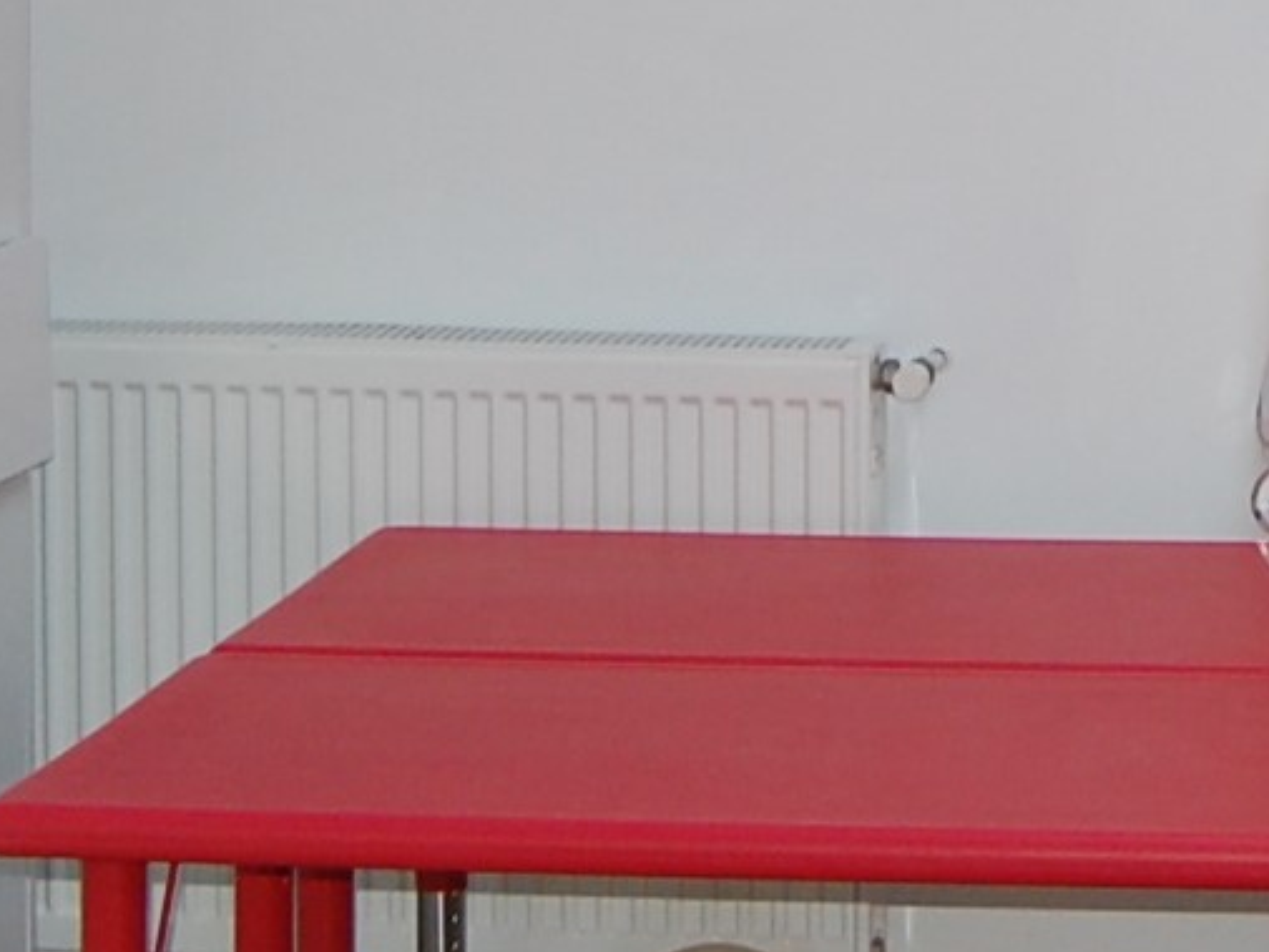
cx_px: 543
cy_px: 208
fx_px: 4510
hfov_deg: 16.0
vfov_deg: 12.0
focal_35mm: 123
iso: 400
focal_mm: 18
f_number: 3.5
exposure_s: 1/60
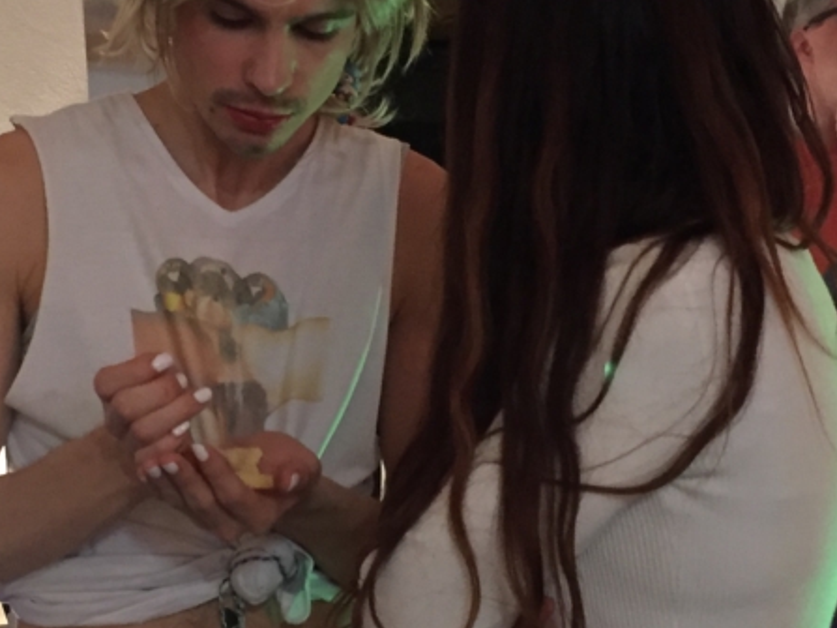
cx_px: 268
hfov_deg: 26.2
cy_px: 447
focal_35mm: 74
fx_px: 1789
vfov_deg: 19.8
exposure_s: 1/17
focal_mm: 4.15
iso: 500
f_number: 2.2
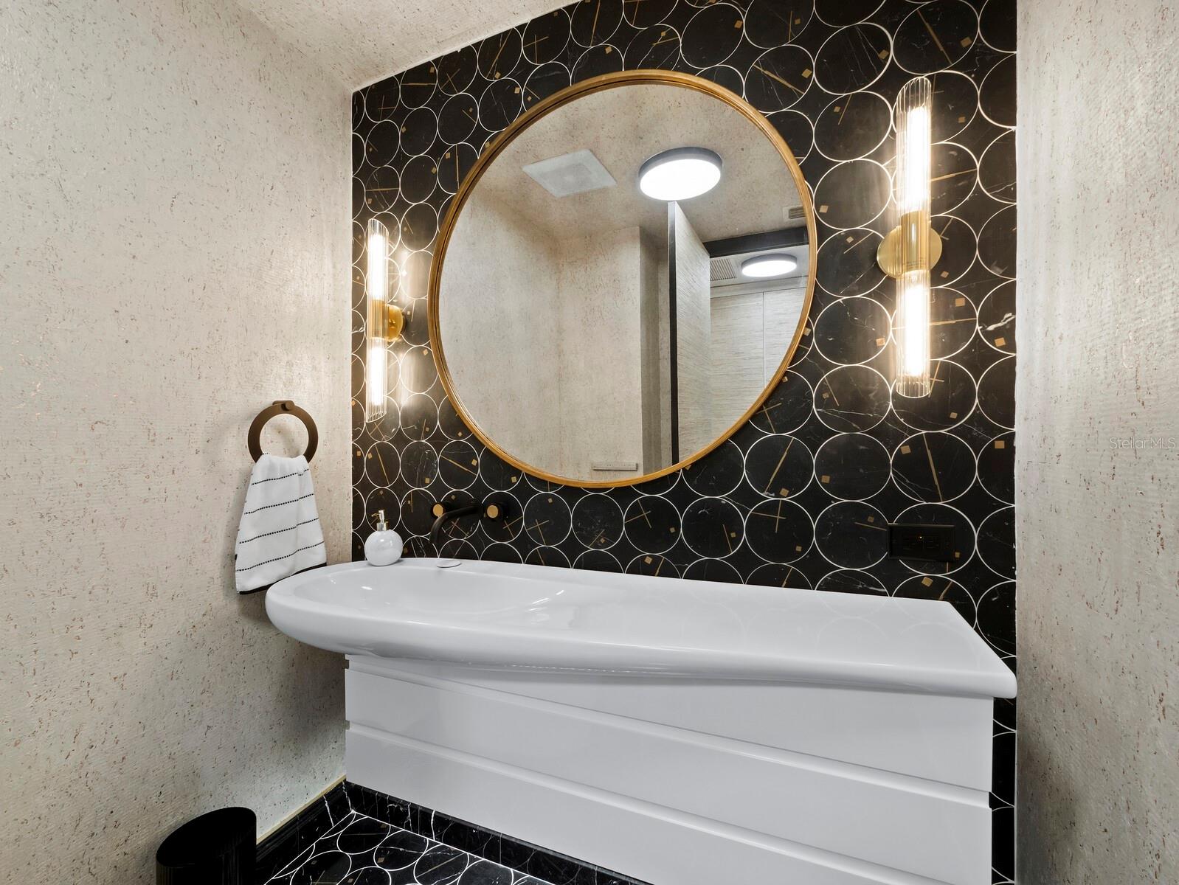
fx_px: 477
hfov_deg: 102.0
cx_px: 590
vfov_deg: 85.7
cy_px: 442
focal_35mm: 14
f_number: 11
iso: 400
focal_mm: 7
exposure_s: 1/1.25
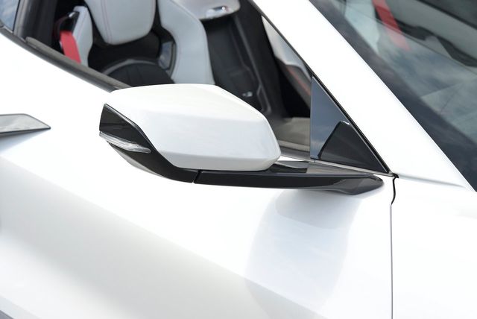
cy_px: 160
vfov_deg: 18.2
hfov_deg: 27.0
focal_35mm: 75
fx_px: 995
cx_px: 238
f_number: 9
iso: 160
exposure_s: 1/160
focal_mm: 75
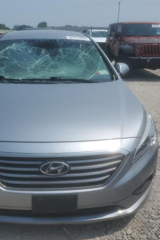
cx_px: 47
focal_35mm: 37
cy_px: 121
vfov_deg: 51.9
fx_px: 247
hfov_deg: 35.4
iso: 50
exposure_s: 1/10000
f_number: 1.5
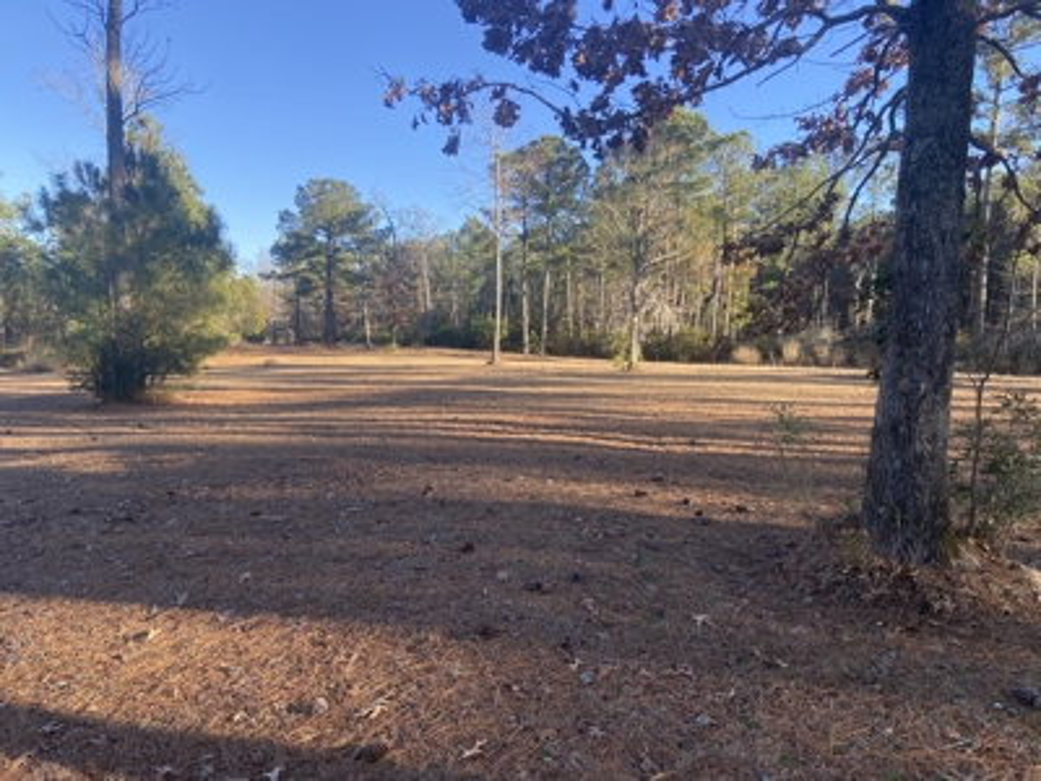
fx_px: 782
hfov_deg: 67.3
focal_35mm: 26
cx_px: 520
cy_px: 390
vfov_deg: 53.1
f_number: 1.8
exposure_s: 1/669
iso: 32
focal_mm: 4.25
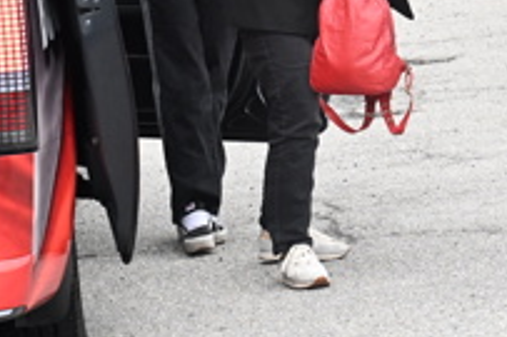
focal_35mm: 238
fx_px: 3349
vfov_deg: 5.8
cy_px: 75
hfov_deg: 8.5
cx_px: -142
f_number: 5.6
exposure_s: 1/1600
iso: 2000
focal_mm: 70
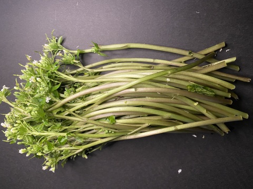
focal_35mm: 26
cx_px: 126
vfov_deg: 53.1
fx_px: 190
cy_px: 94
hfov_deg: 67.3
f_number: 1.8
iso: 80
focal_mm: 4.25
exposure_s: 1/50
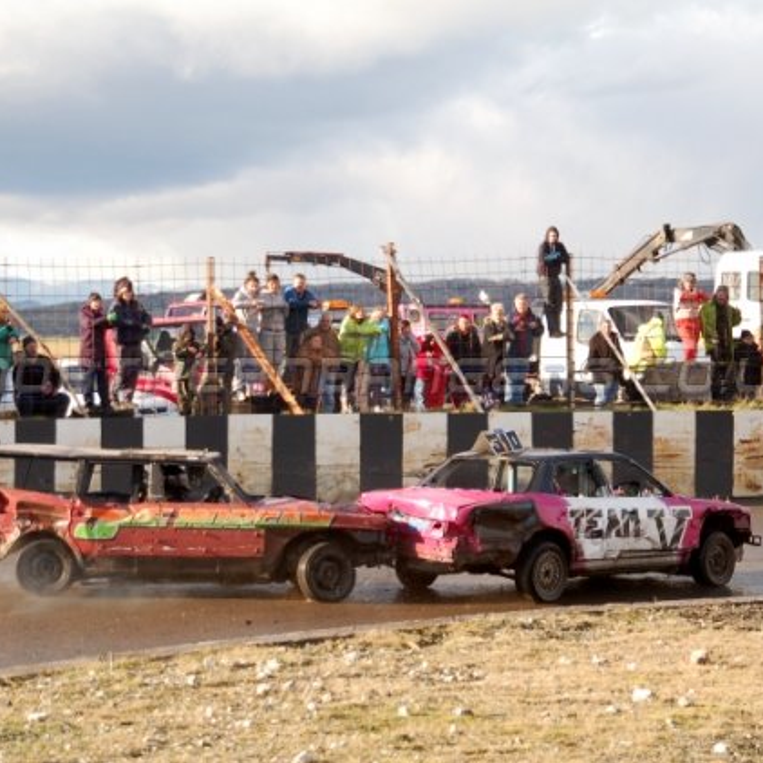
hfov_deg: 13.9
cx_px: 329
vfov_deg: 13.9
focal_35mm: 126
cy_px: 382
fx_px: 3133
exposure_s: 1/500
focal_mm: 65
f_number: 5.3
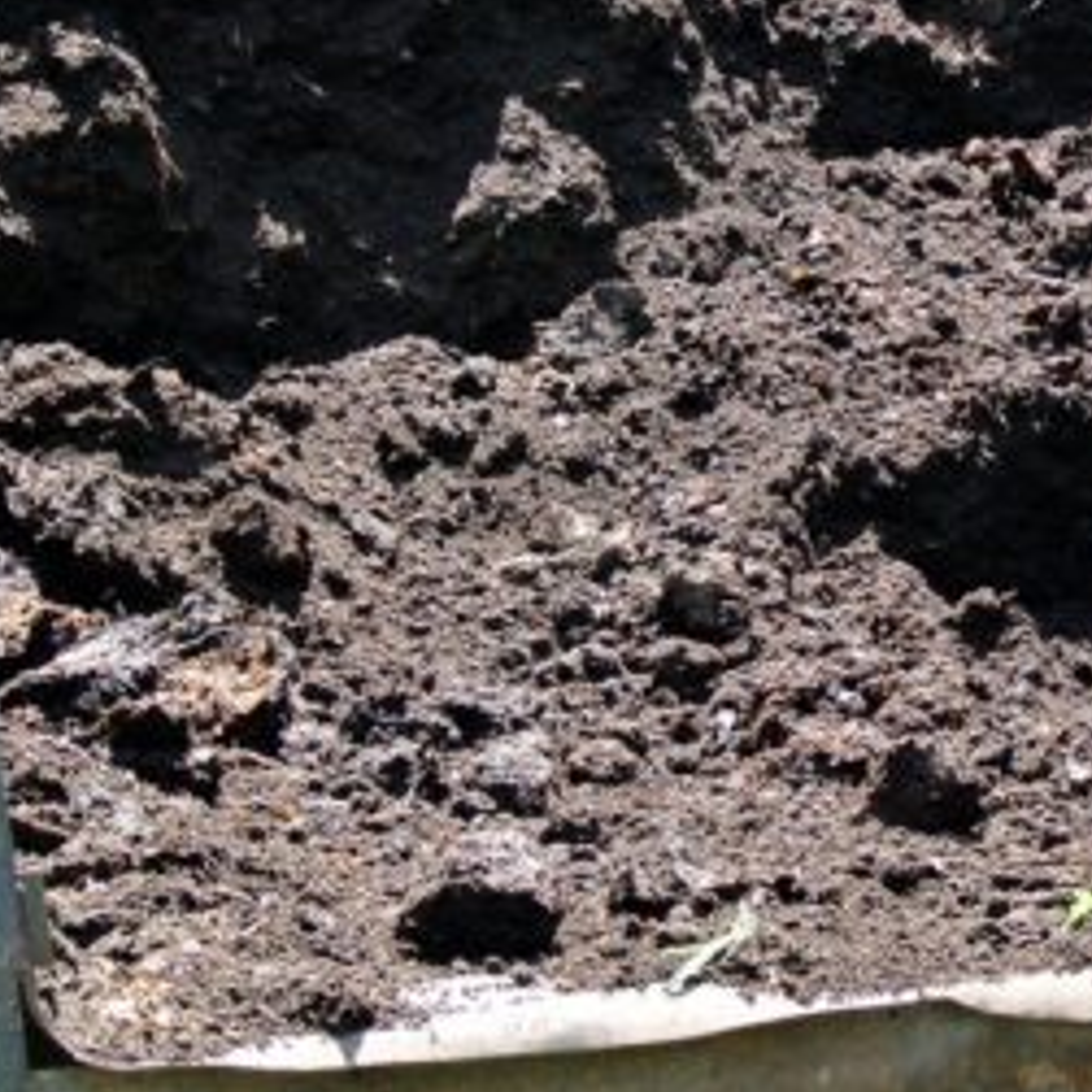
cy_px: 757
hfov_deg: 14.6
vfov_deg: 14.9
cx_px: 1157
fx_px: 4176
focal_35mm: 117
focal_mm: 16.9
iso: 100
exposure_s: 1/125
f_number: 4.5
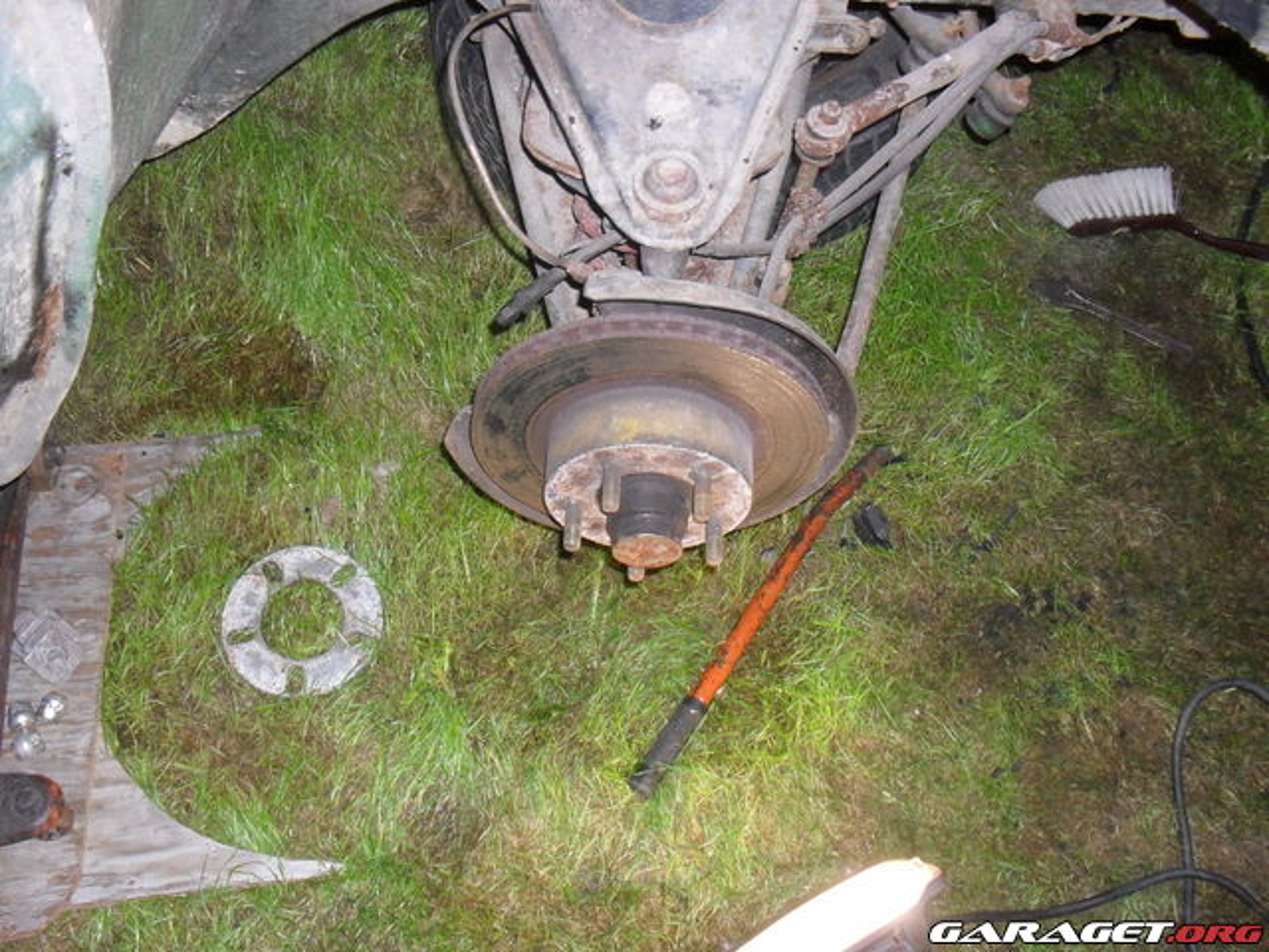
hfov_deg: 52.6
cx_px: 634
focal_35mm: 35
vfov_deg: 40.7
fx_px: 1283
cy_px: 476
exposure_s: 1/45
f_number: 3.2
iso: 200
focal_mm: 6.3
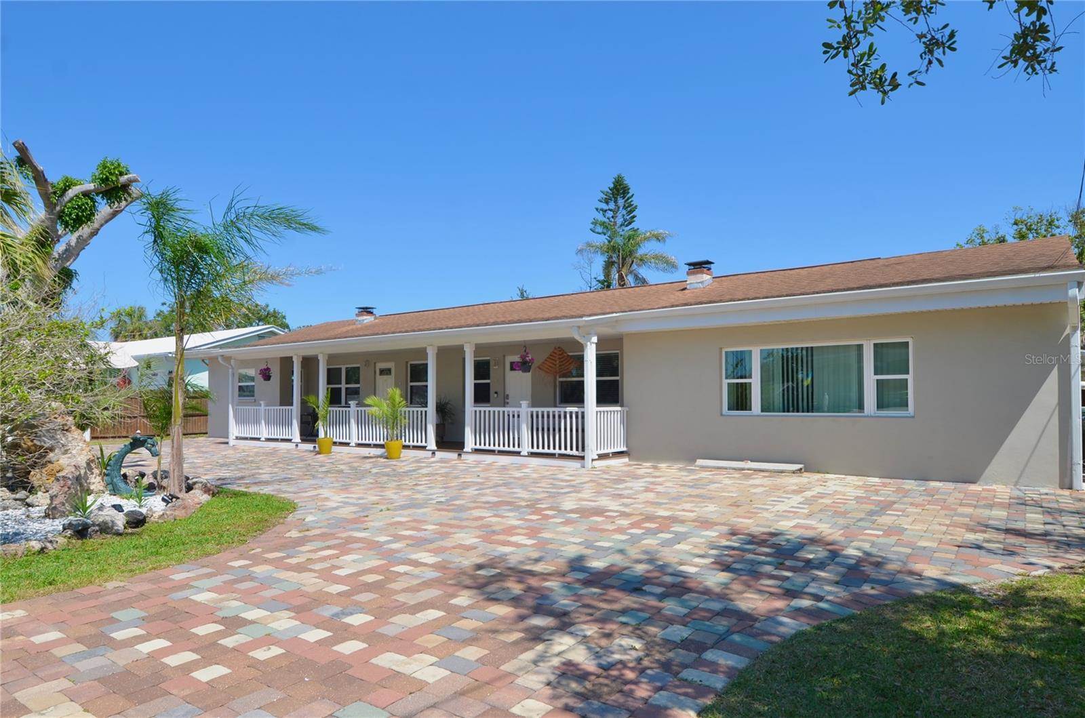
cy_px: 359
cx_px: 542
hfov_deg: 81.3
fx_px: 631
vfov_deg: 59.2
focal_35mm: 21
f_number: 9
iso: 100
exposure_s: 1/320
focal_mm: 14
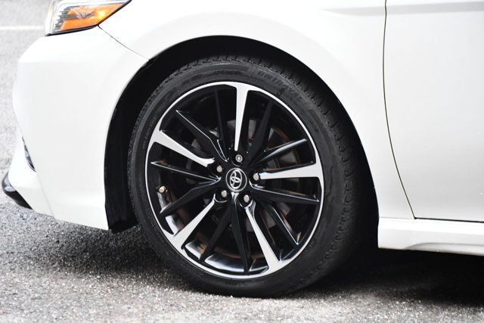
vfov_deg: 9.3
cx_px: 242
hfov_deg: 14.0
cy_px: 162
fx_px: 1977
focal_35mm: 147
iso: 1800
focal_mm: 98
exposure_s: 1/125
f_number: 4.8
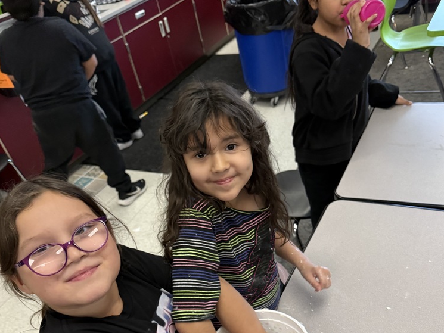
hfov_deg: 55.3
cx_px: 226
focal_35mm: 33
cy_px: 245
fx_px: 423
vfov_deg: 41.8
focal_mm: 6.76
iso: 640
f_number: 1.78
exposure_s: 1/60
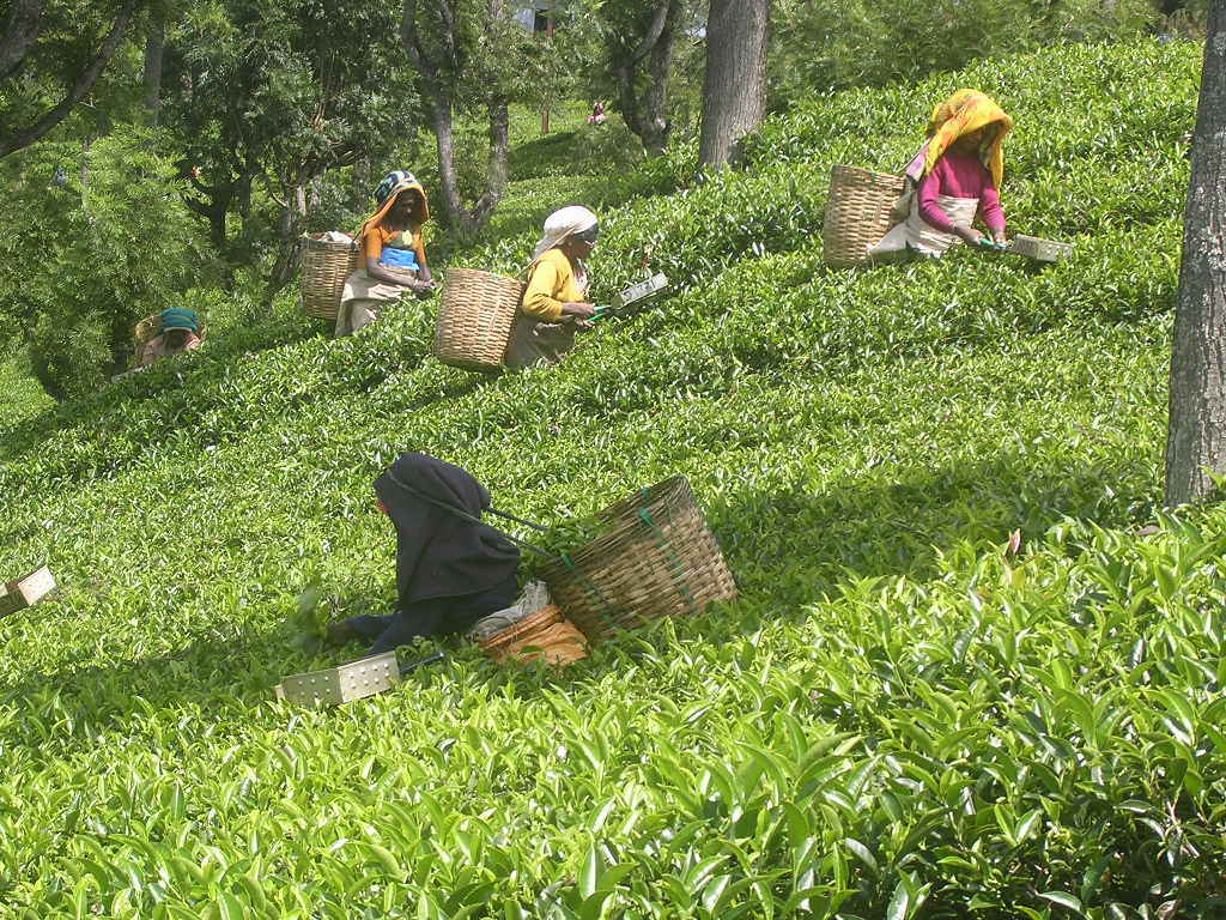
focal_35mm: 110
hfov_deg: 17.9
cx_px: 613
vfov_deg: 13.5
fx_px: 3896
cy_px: 460
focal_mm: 16.7
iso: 100
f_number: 4.8
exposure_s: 1/158
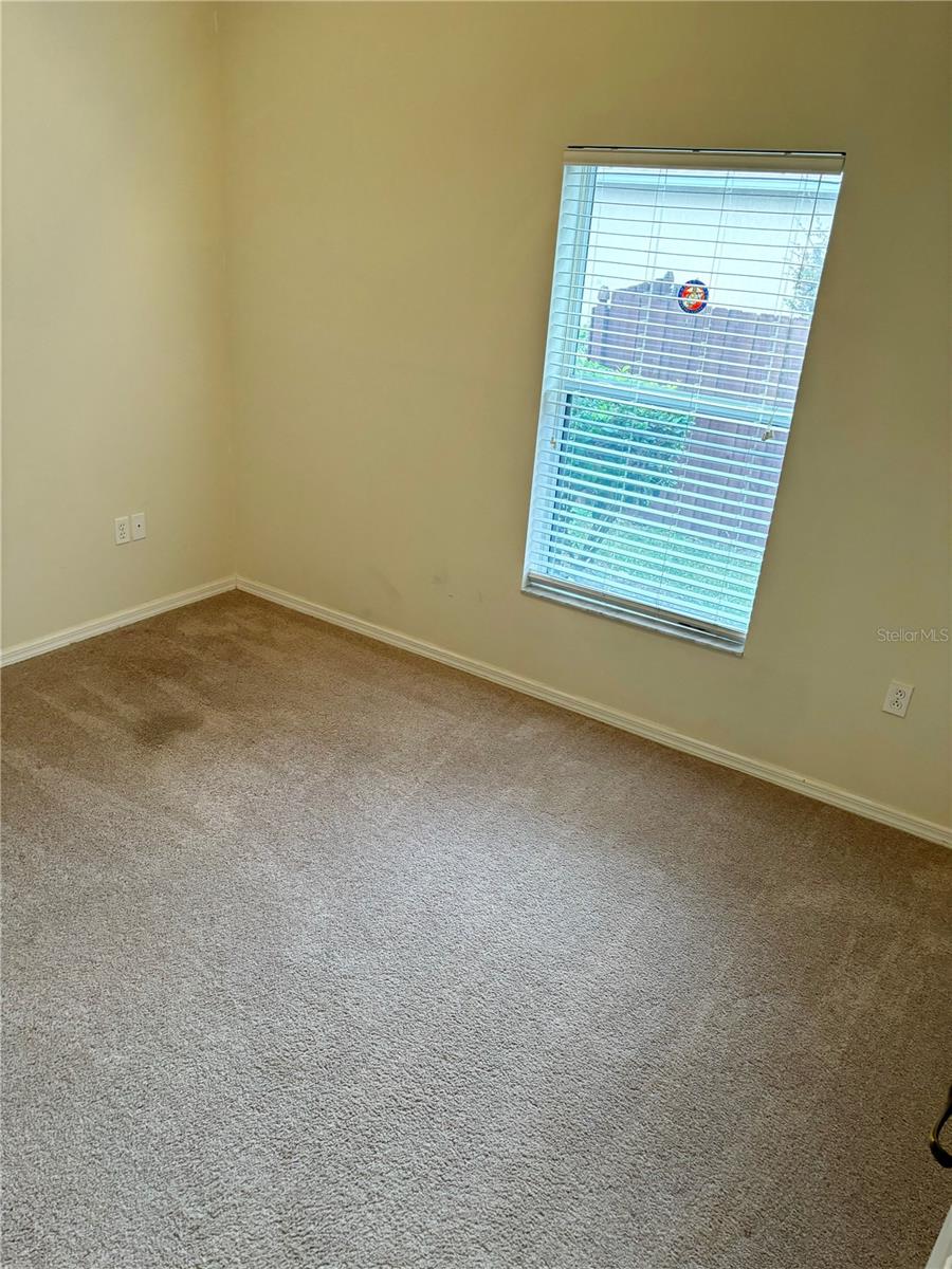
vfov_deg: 67.3
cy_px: 634
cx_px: 476
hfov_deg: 53.1
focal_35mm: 26
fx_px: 953
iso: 200
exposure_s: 1/60
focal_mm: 5.96
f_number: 1.6
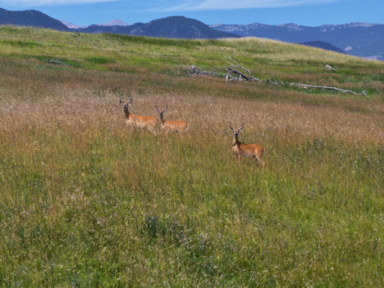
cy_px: 144
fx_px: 1841
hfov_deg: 11.9
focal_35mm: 166
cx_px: 192
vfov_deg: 8.9
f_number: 3.4
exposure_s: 1/640
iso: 100
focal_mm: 30.71
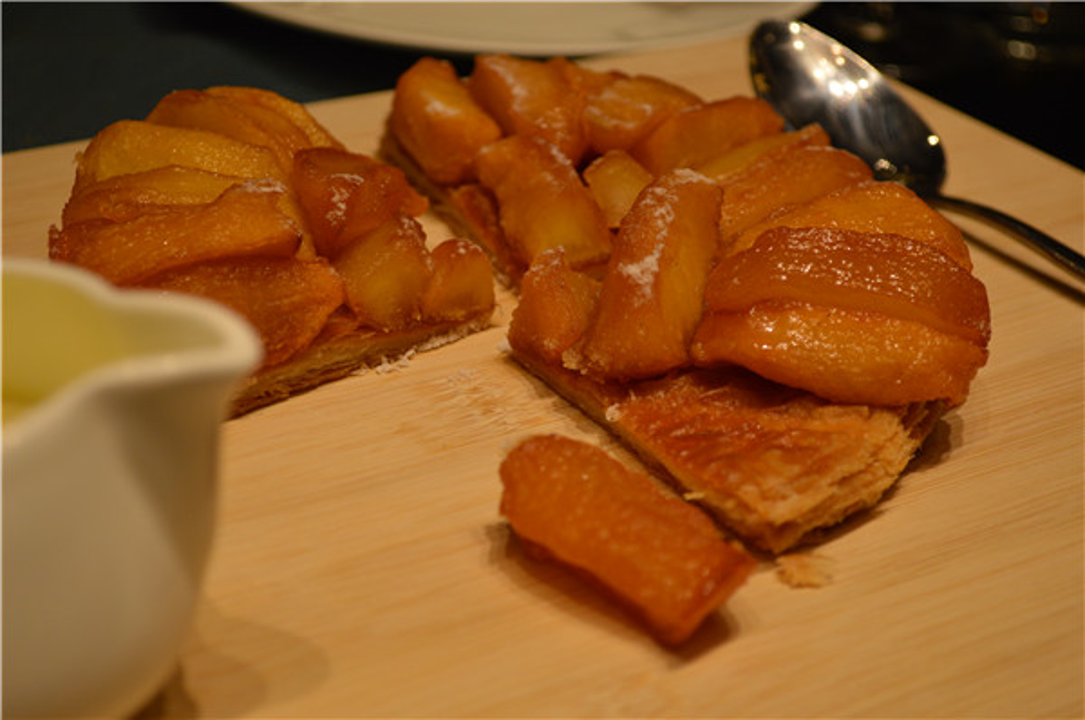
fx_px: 2031
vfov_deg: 20.1
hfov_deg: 29.9
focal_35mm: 68
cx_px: 542
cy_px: 360
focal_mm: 45
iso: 400
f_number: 5.3
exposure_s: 1/125
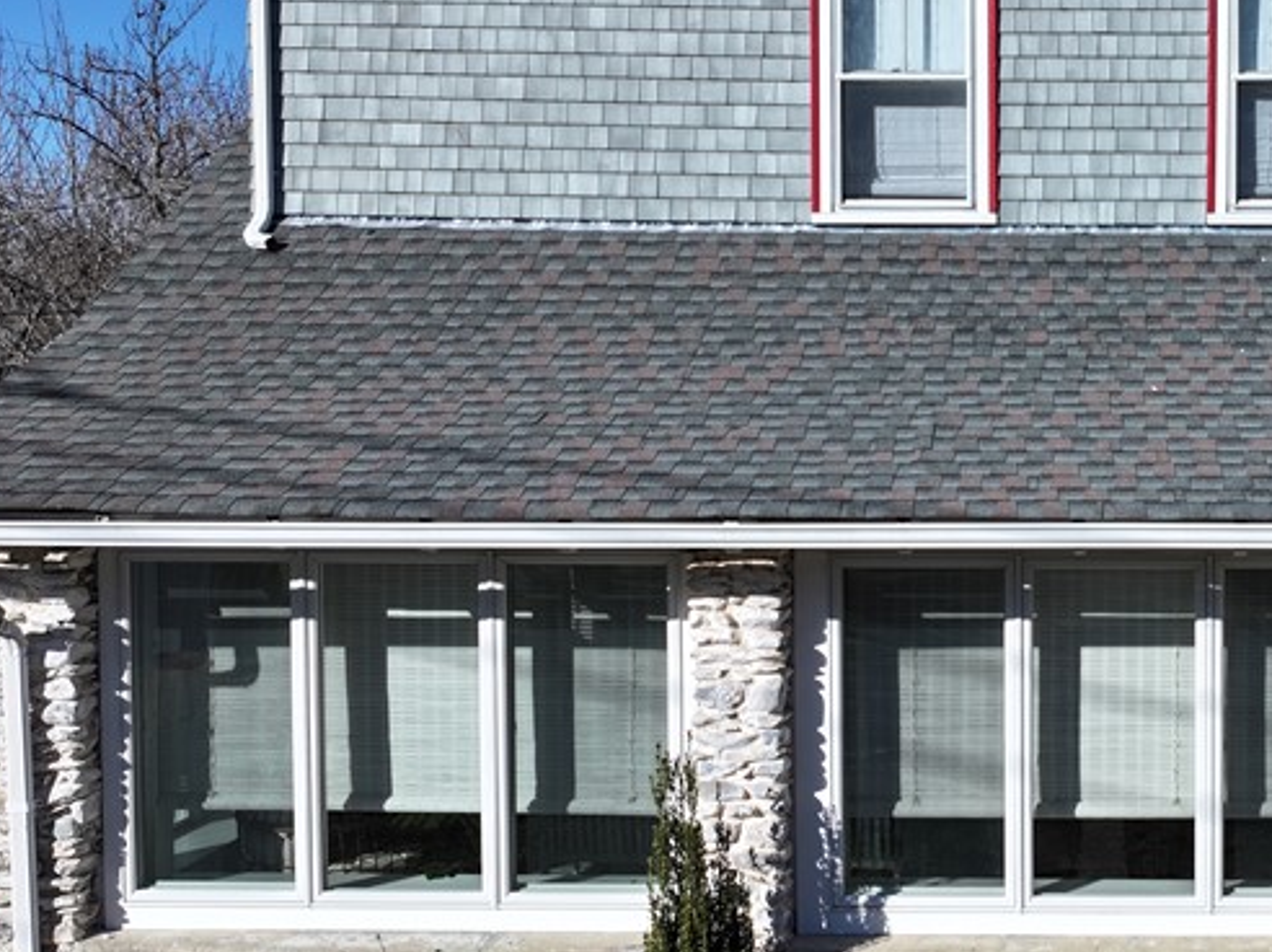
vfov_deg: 29.0
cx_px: 1125
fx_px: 1836
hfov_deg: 36.1
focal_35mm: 50
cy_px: 438
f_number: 2.8
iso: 120
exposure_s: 1/2500
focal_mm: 12.29
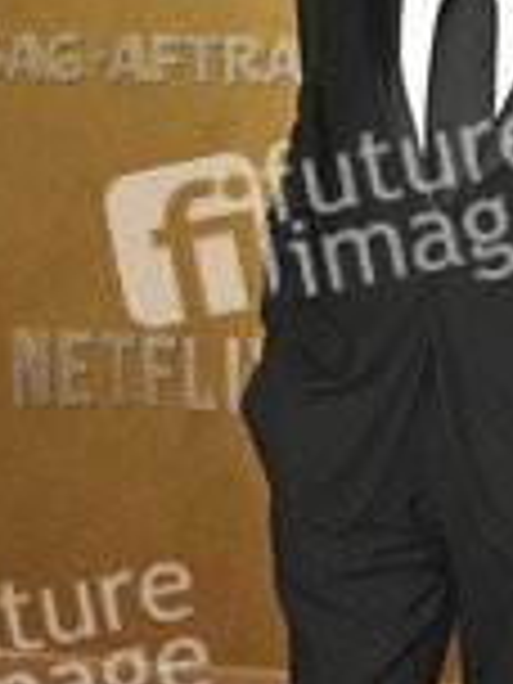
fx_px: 2450
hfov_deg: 11.9
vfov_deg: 15.9
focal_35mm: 124
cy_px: 446
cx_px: 468
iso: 2500
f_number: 5
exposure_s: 1/320
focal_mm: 49
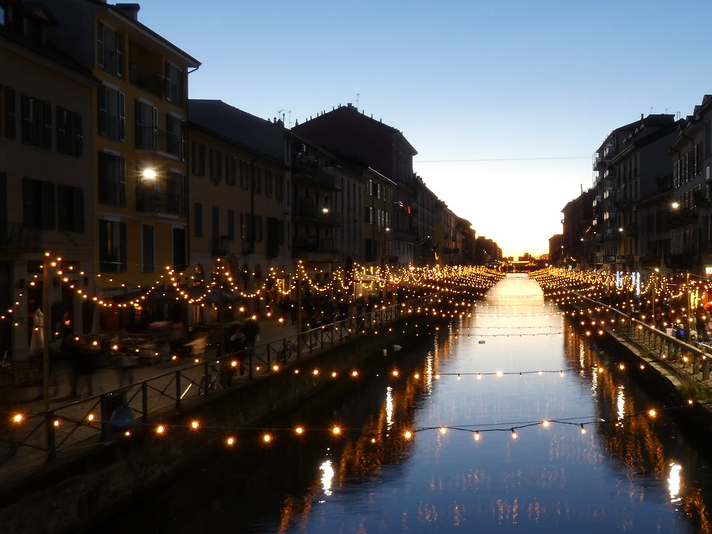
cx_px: 542
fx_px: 823
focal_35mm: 40
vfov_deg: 35.9
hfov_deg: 45.0
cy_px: 288
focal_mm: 3.6
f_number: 7.1
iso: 80
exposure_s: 1
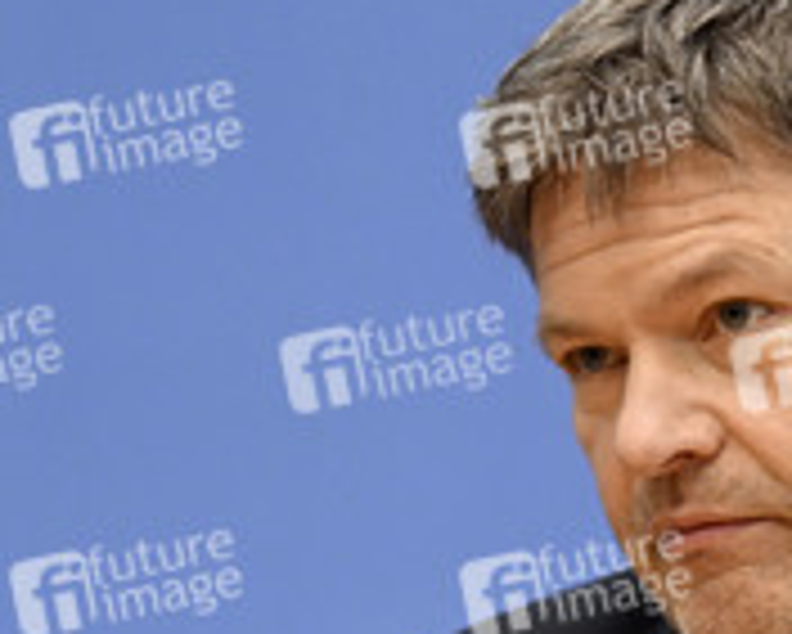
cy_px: 472
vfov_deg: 5.4
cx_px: 907
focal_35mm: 288
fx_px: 6755
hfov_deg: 6.7
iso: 5000
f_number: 5.6
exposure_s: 1/500
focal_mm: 120
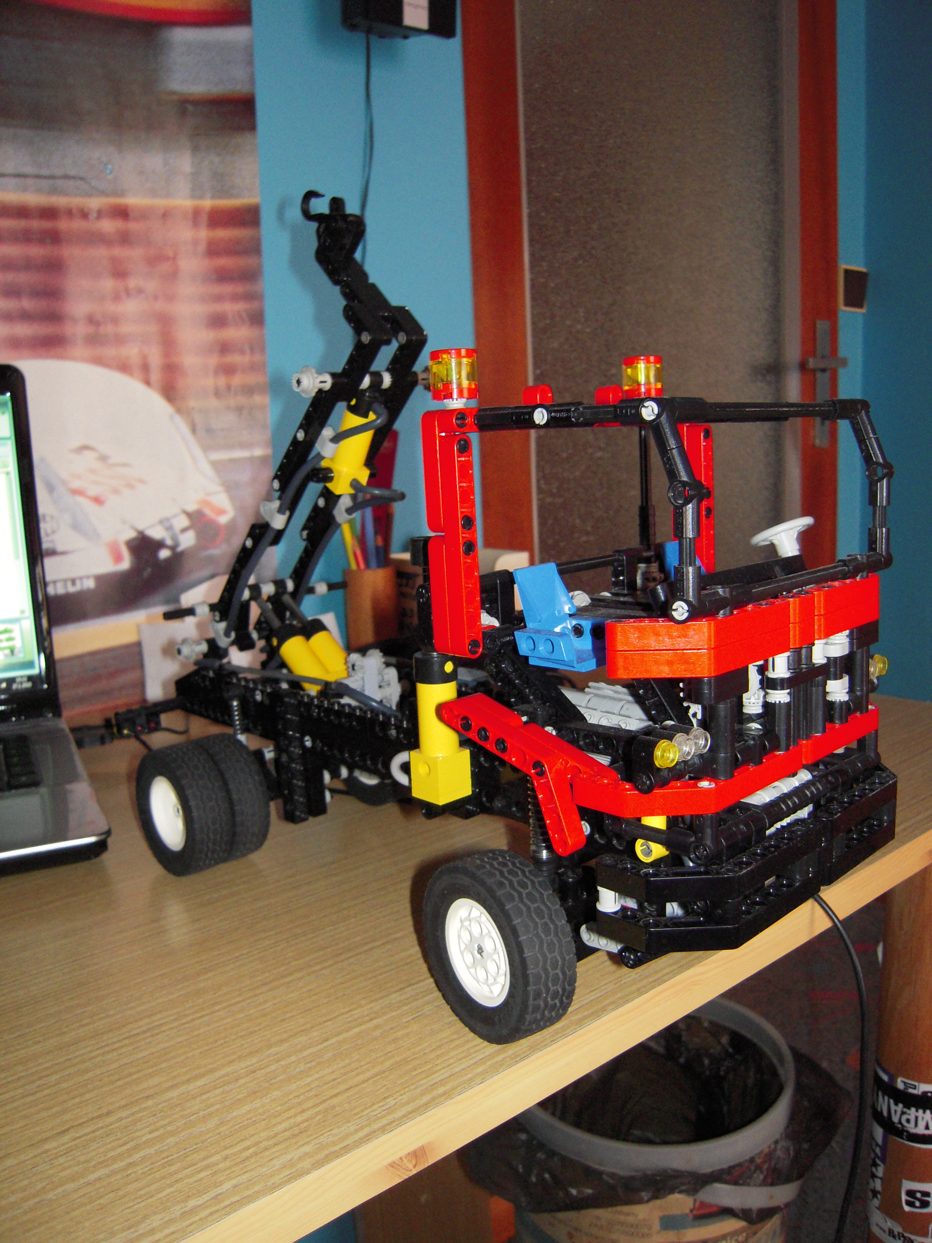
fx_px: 1005
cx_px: 466
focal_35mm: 28
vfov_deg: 63.4
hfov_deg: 49.7
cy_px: 622
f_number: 2.7
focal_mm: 5
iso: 400
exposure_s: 1/25
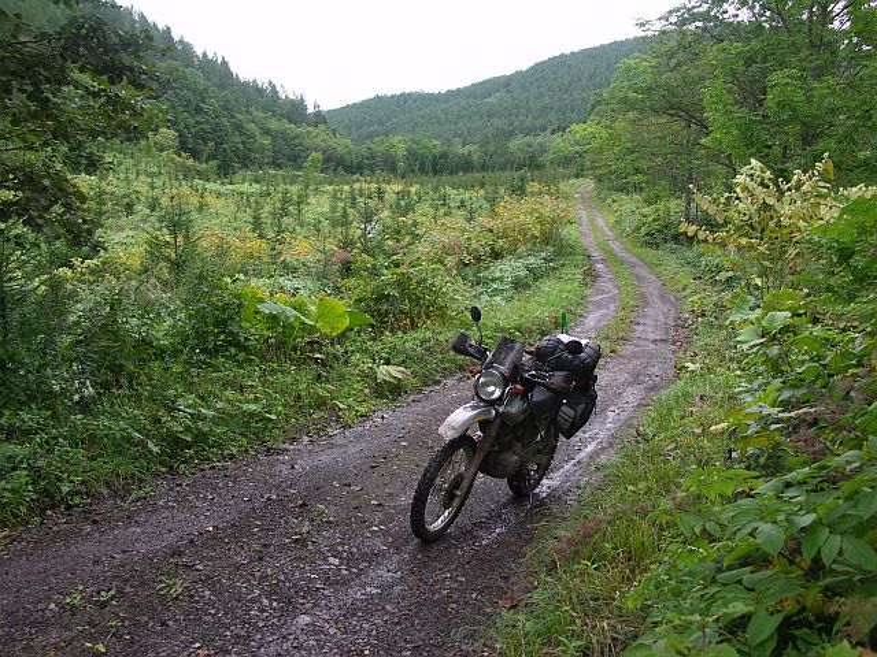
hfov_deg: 56.8
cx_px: 438
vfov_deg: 44.2
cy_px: 328
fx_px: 811
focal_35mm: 32
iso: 50
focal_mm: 8.4
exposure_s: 1/80
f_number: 3.2
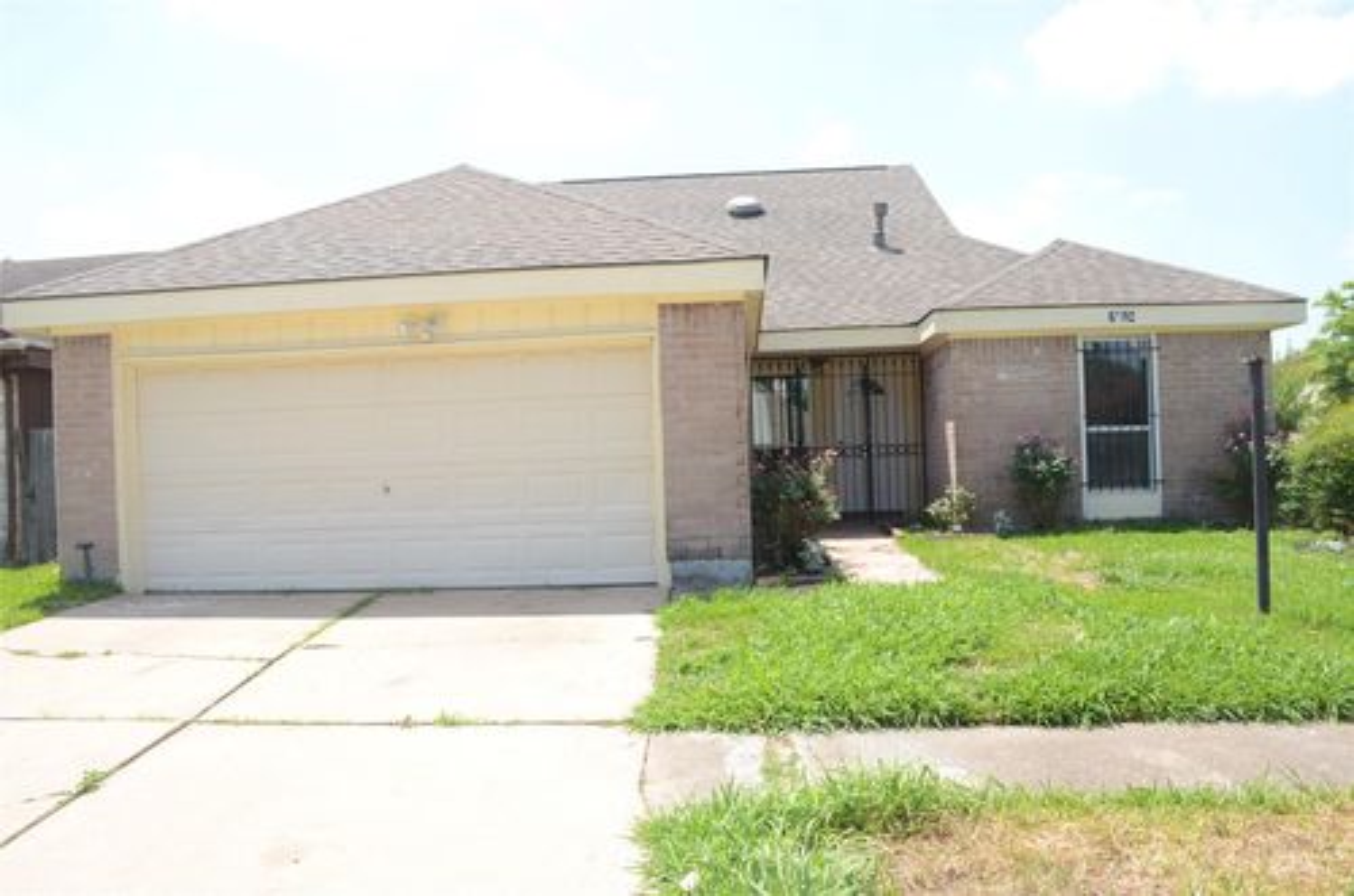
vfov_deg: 47.7
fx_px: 1013
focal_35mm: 27
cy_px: 448
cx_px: 677
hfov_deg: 67.5
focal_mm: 18
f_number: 8
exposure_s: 1/250
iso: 200
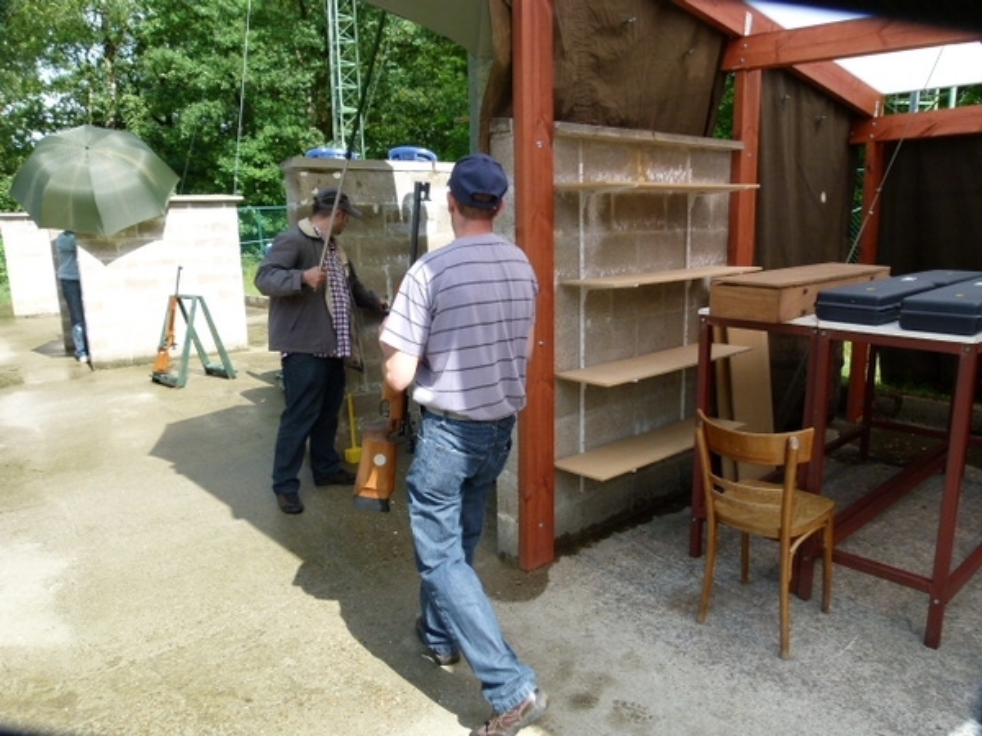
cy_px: 368
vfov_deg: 54.9
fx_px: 709
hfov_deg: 69.4
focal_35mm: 25
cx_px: 491
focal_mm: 4.5
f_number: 4
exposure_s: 1/250
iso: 100
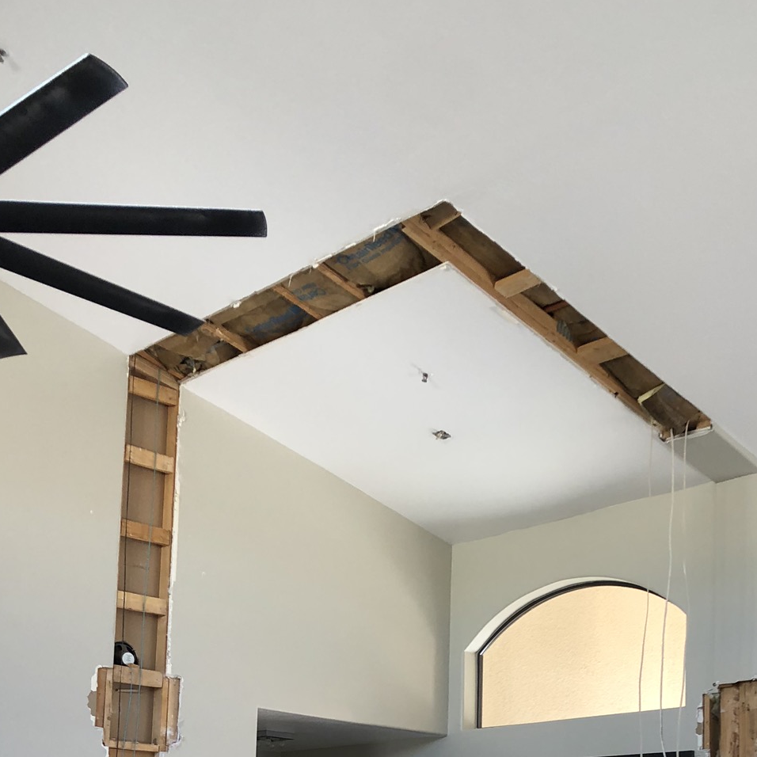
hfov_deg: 32.1
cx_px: 470
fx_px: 1311
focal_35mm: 53
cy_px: 763
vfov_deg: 29.9
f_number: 1.8
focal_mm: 4
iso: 25
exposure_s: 1/40
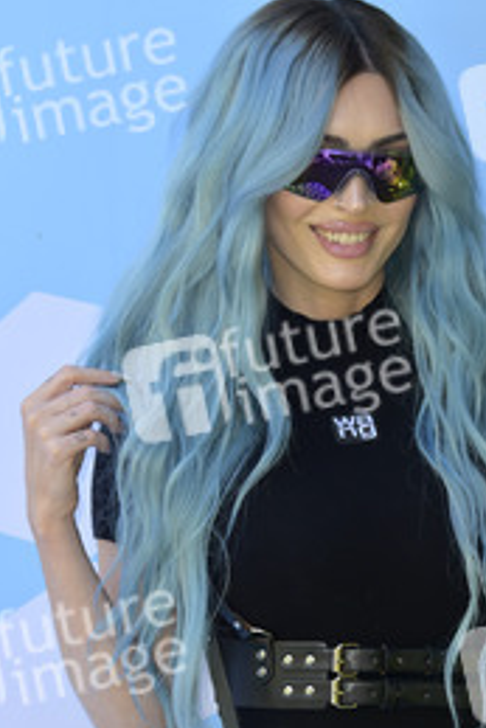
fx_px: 5622
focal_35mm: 278
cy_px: 517
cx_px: 350
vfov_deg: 7.4
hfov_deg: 4.9
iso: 320
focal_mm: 180
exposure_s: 1/250
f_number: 6.3
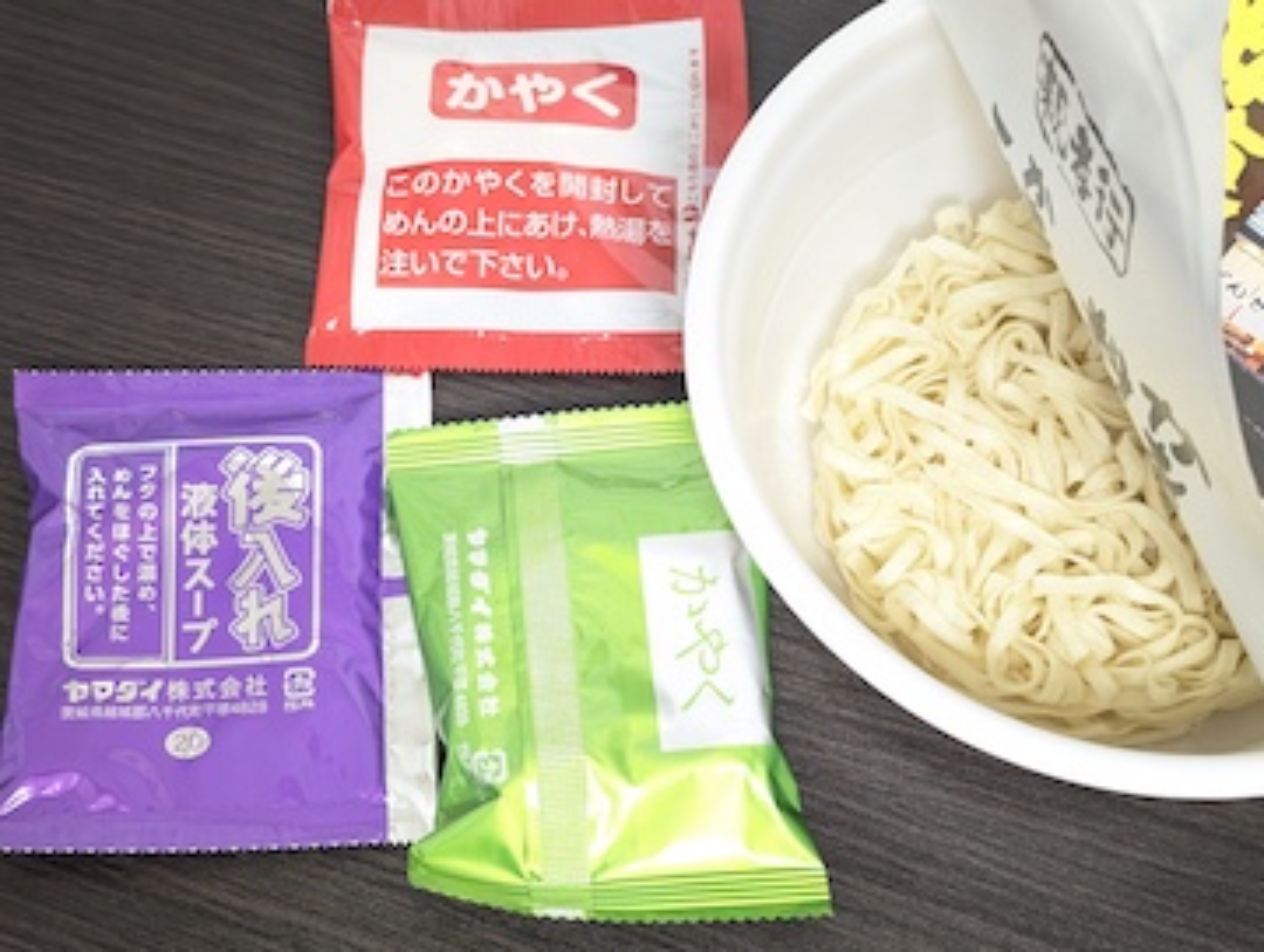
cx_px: 632
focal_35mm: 49
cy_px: 476
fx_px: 1792
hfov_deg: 38.9
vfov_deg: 29.7
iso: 850
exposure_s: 1/25
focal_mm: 6.9
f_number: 1.68
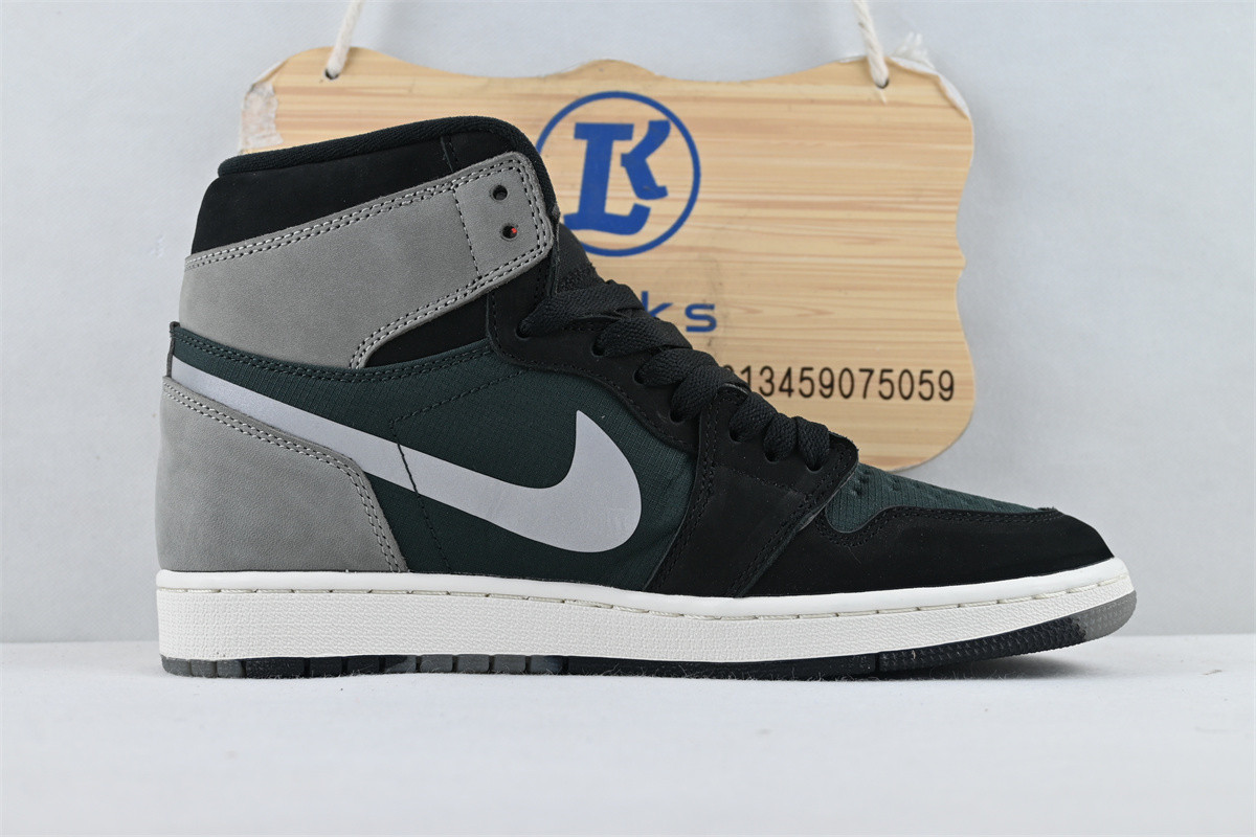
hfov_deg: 43.6
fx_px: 1570
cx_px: 628
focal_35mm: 45
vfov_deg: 29.9
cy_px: 418
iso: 100
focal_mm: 30
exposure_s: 1/60
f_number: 4.8
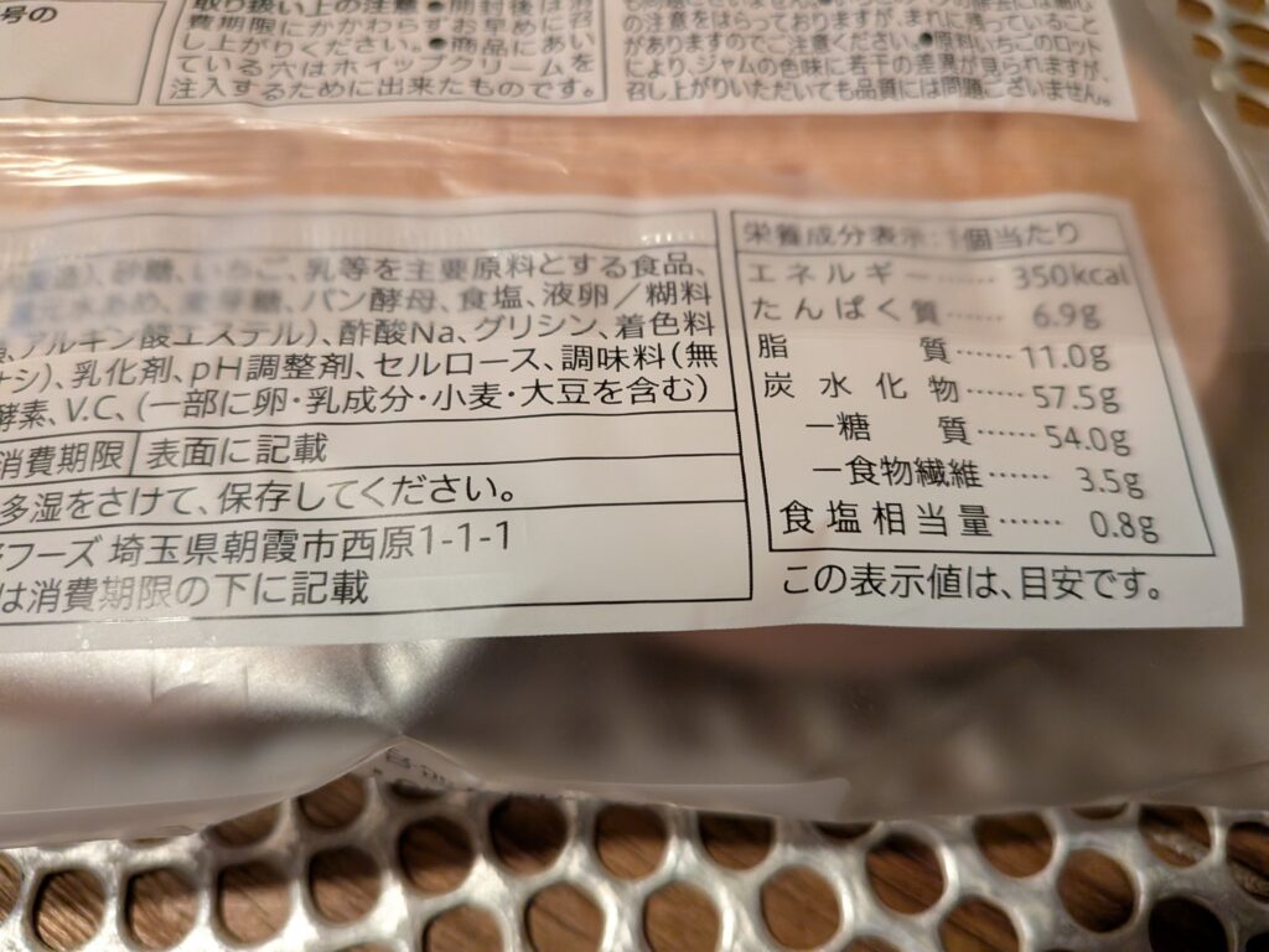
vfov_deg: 56.8
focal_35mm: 24
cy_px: 476
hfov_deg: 71.6
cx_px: 634
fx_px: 880
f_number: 1.7
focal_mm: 4.53
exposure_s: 1/120
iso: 1228
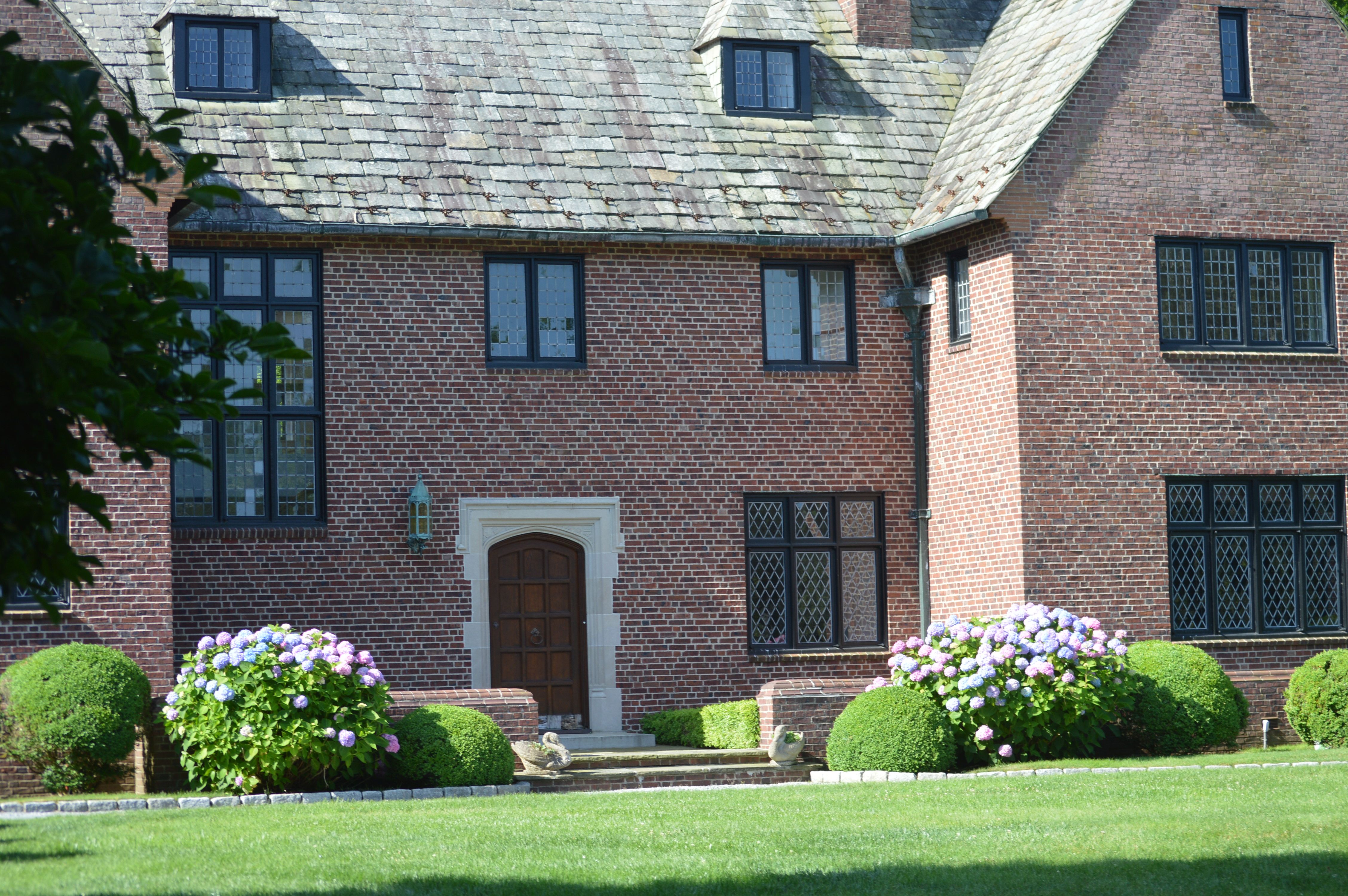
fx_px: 3086
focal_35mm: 82
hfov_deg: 24.6
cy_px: 448
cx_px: 674
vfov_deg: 16.5
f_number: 5.6
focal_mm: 55
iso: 100
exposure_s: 1/125
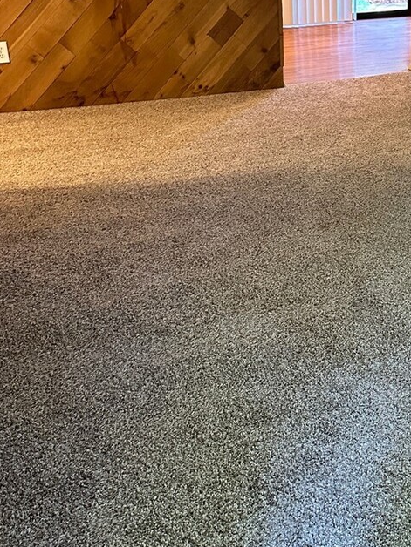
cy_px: 212
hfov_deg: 26.1
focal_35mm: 55
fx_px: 871
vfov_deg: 34.8
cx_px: 329
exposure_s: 1/40
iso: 640
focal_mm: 6.86
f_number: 1.78
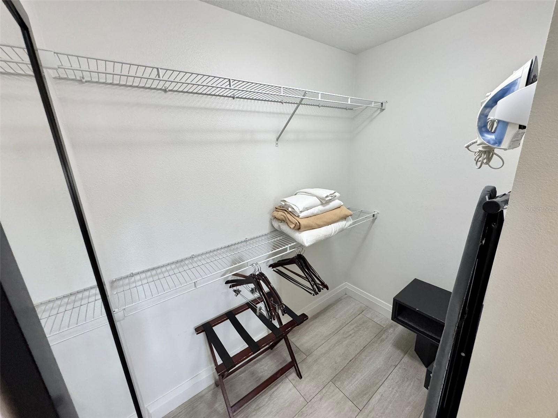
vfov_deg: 85.7
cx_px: 279
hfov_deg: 102.1
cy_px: 209
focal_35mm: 14
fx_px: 226
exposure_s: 1/120
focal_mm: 2.22
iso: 320
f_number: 2.2
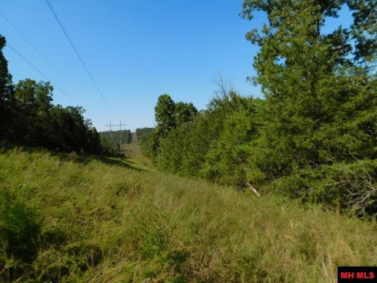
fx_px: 250
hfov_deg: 73.9
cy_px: 142
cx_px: 188
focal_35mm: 23
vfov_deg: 58.9
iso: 125
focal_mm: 4
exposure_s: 1/400
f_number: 6
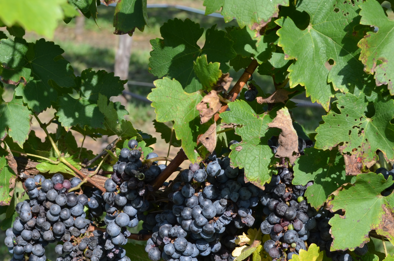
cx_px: 126
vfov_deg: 15.2
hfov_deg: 22.8
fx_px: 972
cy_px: 189
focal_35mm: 89
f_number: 8
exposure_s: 1/250
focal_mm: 38
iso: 180
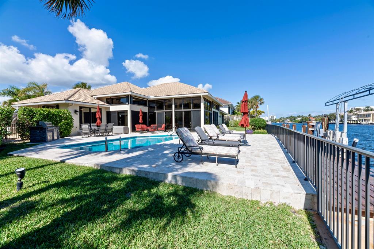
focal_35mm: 14
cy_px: 124
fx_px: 145
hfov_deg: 104.3
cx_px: 187
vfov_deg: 81.2
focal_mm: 14
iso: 64
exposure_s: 1/100
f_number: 11
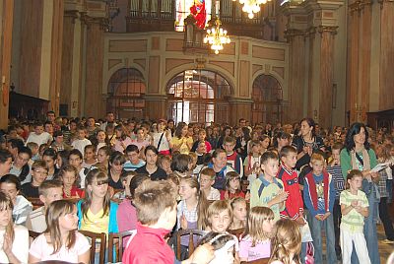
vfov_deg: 34.3
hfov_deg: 49.5
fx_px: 427
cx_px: 197
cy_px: 132
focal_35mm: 39
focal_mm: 26
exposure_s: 1/60
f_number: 4
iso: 640
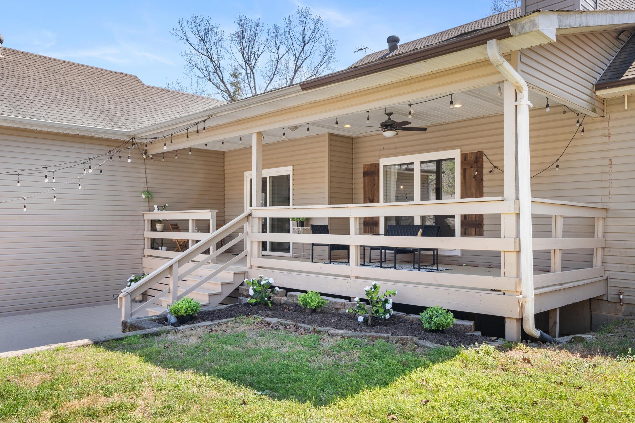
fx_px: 494
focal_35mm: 28
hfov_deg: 65.5
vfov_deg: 46.4
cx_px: 312
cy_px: 216
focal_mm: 18
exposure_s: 1/30
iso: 200
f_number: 9
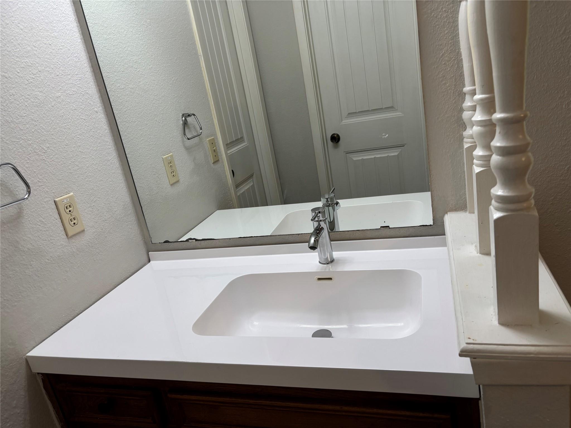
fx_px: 429
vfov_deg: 53.1
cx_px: 286
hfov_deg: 67.3
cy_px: 214
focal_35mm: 26
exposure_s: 1/120
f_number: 1.6
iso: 100
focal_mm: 5.96
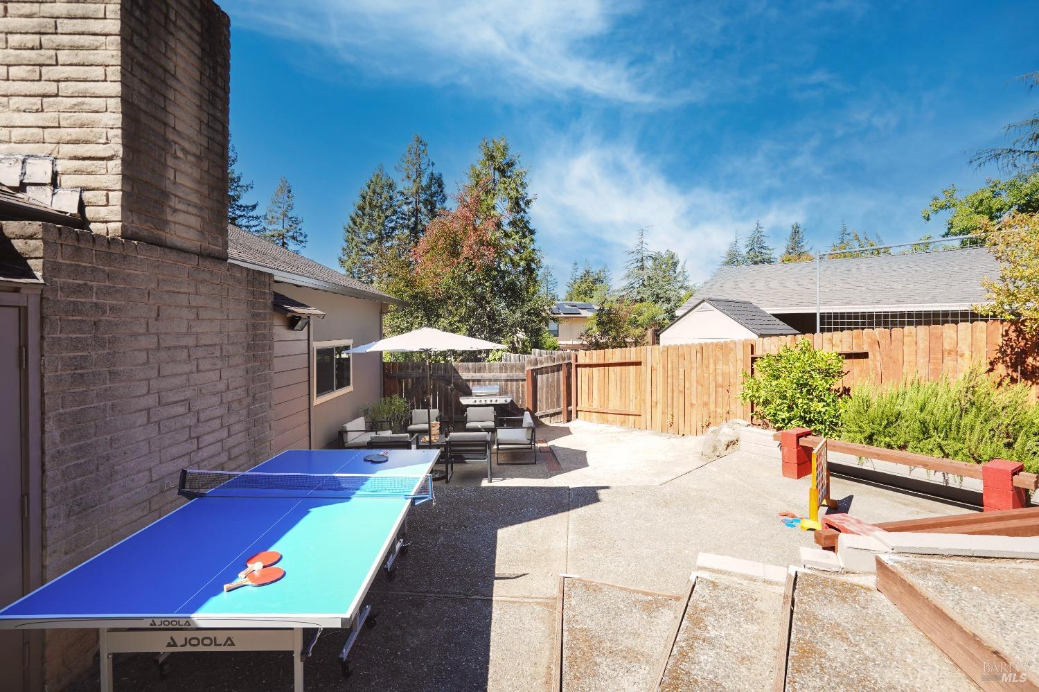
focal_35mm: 16
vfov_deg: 73.7
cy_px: 346
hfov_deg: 96.8
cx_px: 520
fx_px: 462
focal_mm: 16
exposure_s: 1/100
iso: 200
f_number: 8
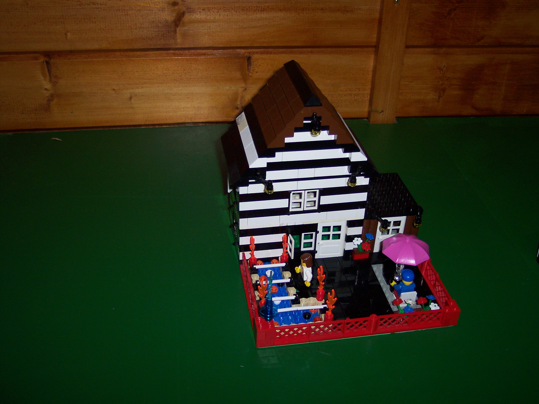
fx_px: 591
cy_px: 202
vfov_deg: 37.7
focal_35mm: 38
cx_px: 270
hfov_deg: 49.0
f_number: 2.8
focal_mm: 8
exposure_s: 1/30
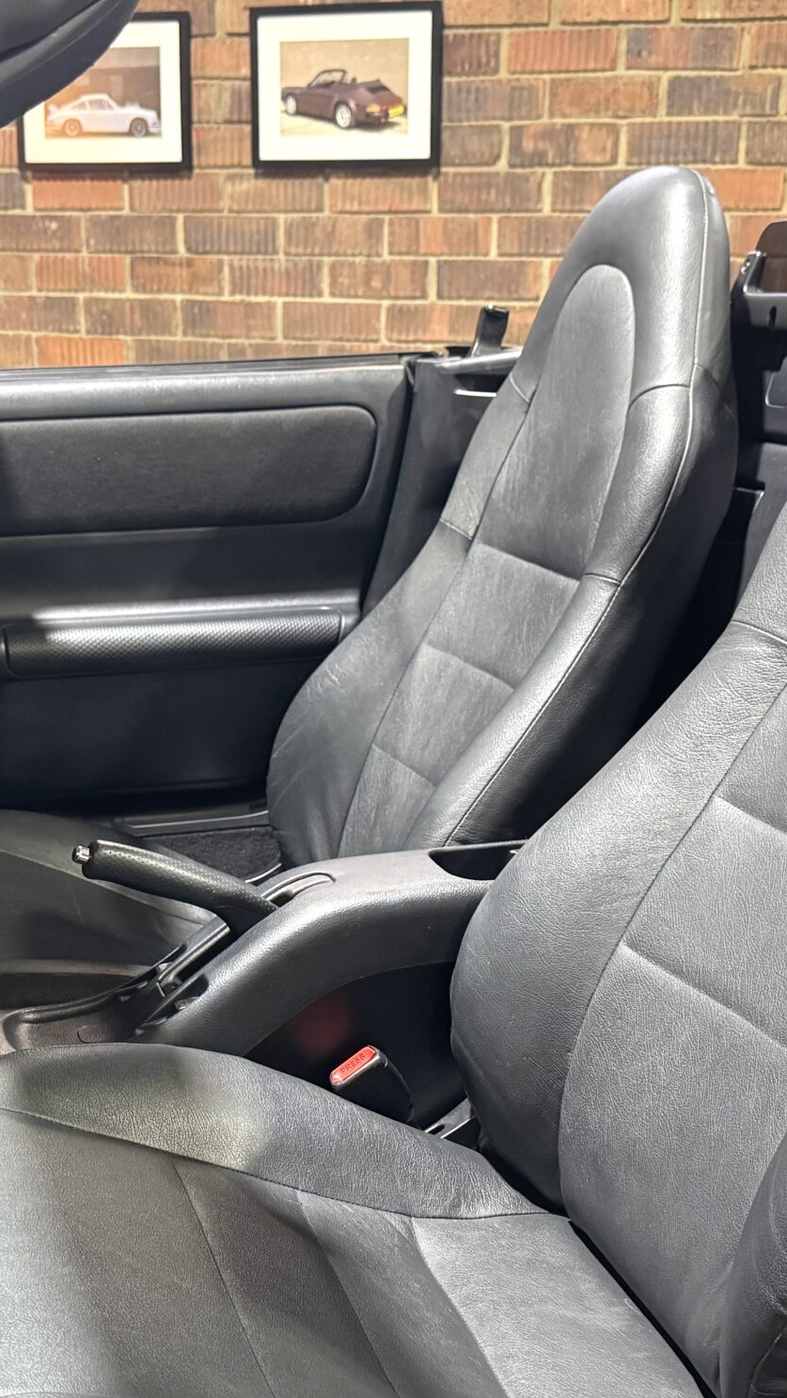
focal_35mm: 45
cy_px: 850
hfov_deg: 26.5
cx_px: 385
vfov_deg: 45.2
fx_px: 1669
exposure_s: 1/33
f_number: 1.78
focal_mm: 6.76
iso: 640
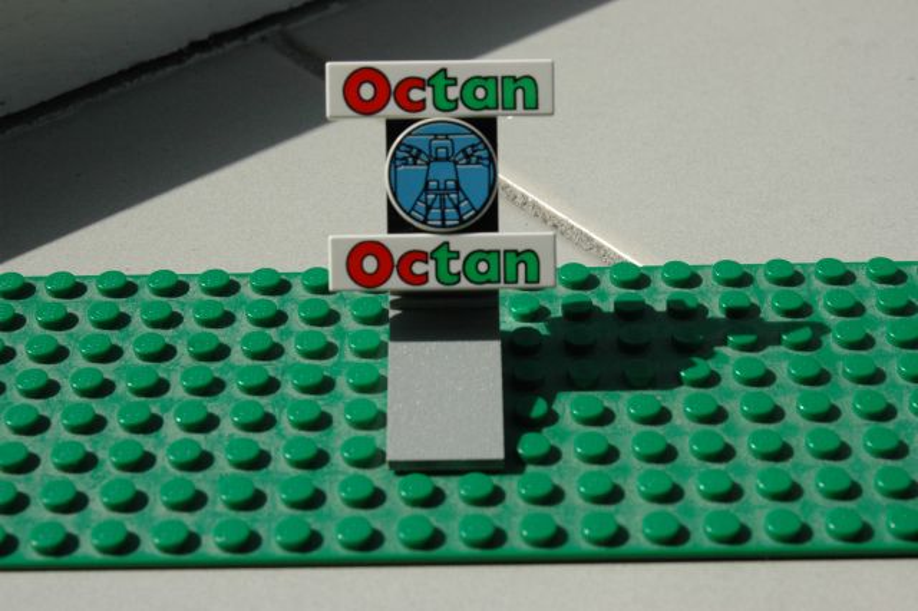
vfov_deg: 18.2
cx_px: 459
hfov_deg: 27.0
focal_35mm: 75
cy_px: 306
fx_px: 1911
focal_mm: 50
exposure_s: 1/640
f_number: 13
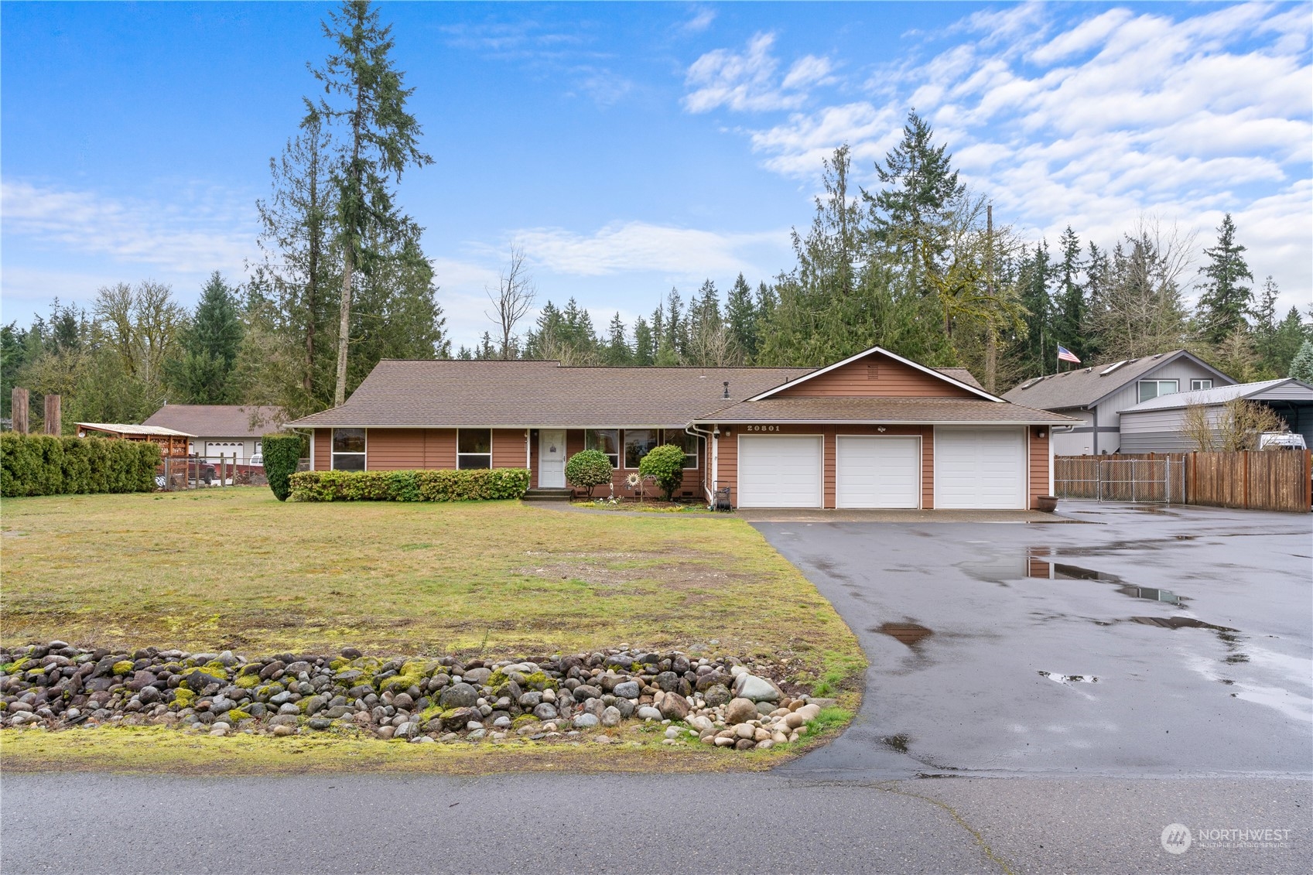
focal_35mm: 23
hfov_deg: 76.1
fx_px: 839
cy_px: 438
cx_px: 656
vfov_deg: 55.1
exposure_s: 1/100
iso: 320
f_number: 9
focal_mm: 23
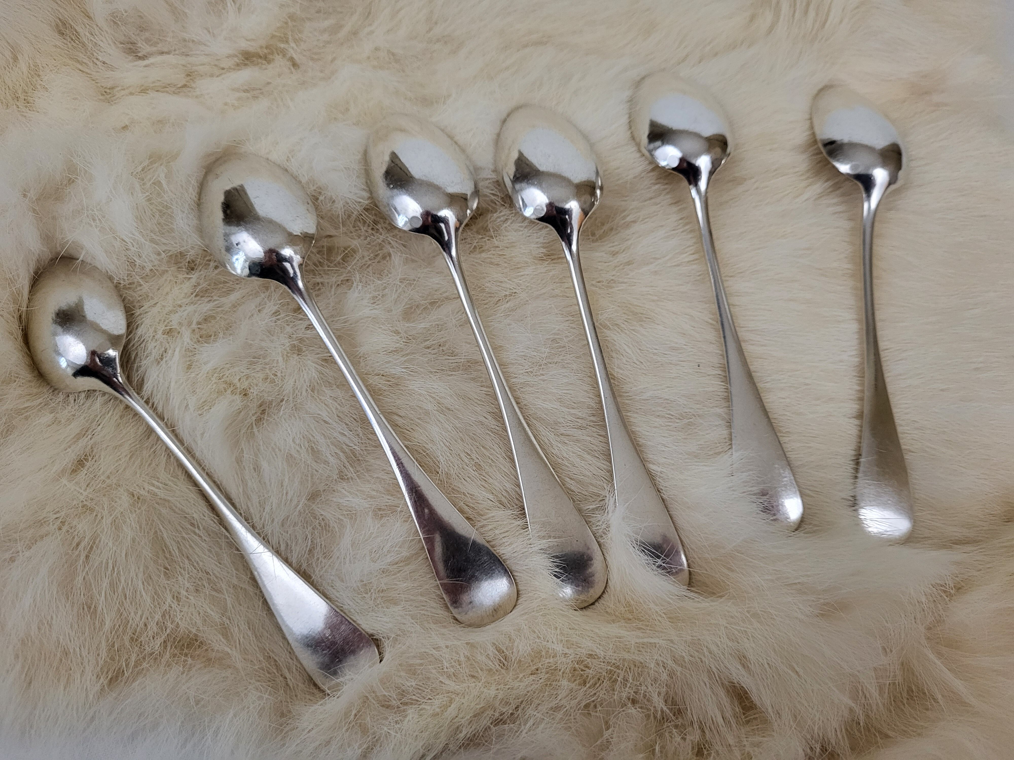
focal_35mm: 26
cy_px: 380
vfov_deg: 53.1
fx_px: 762
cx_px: 507
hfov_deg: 67.3
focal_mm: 5.4
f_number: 1.8
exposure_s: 1/100
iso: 320
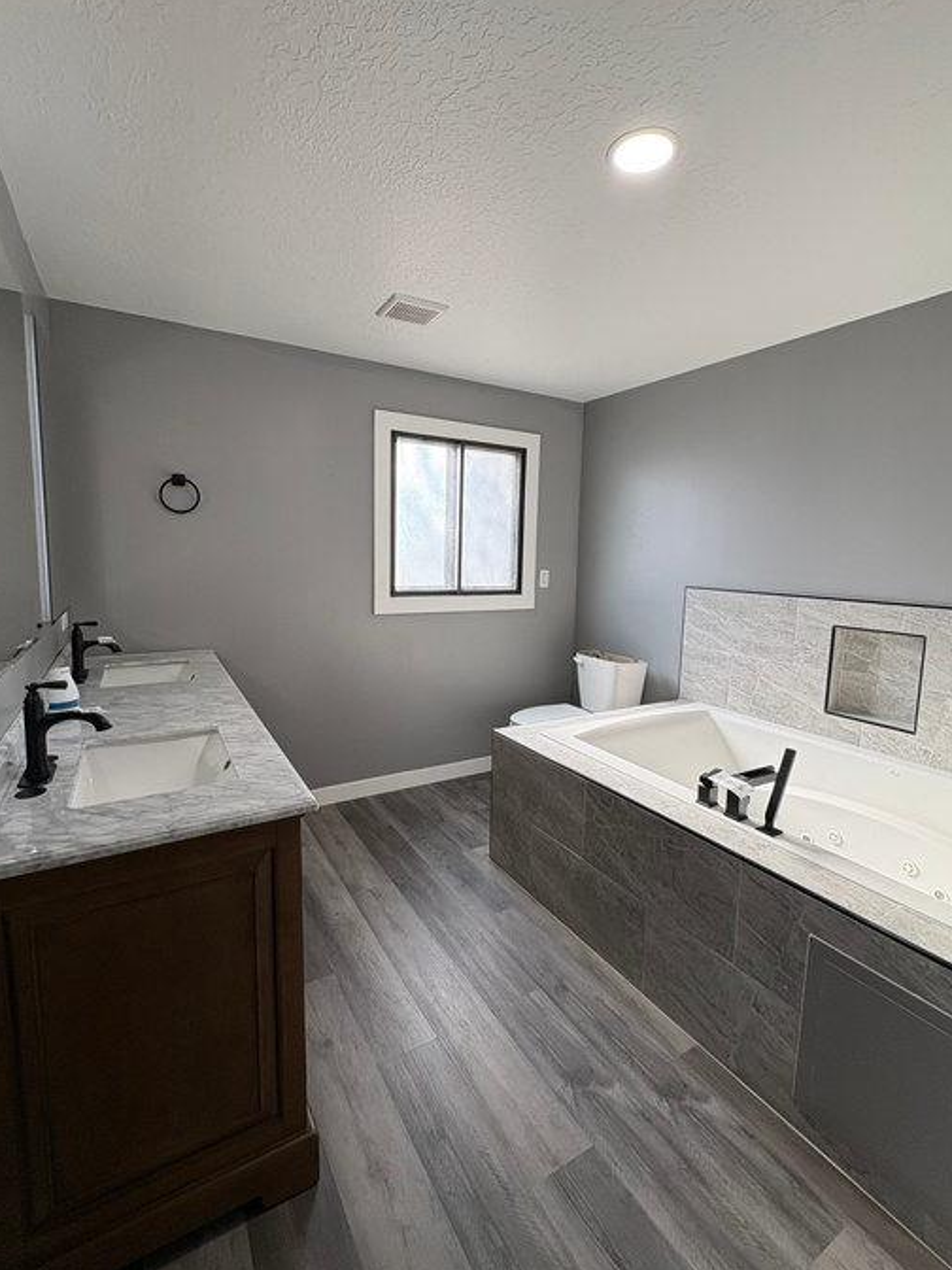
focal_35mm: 16
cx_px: 474
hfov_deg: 78.1
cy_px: 612
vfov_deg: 94.5
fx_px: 587
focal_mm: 2.22
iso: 80
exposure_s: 1/100
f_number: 2.2
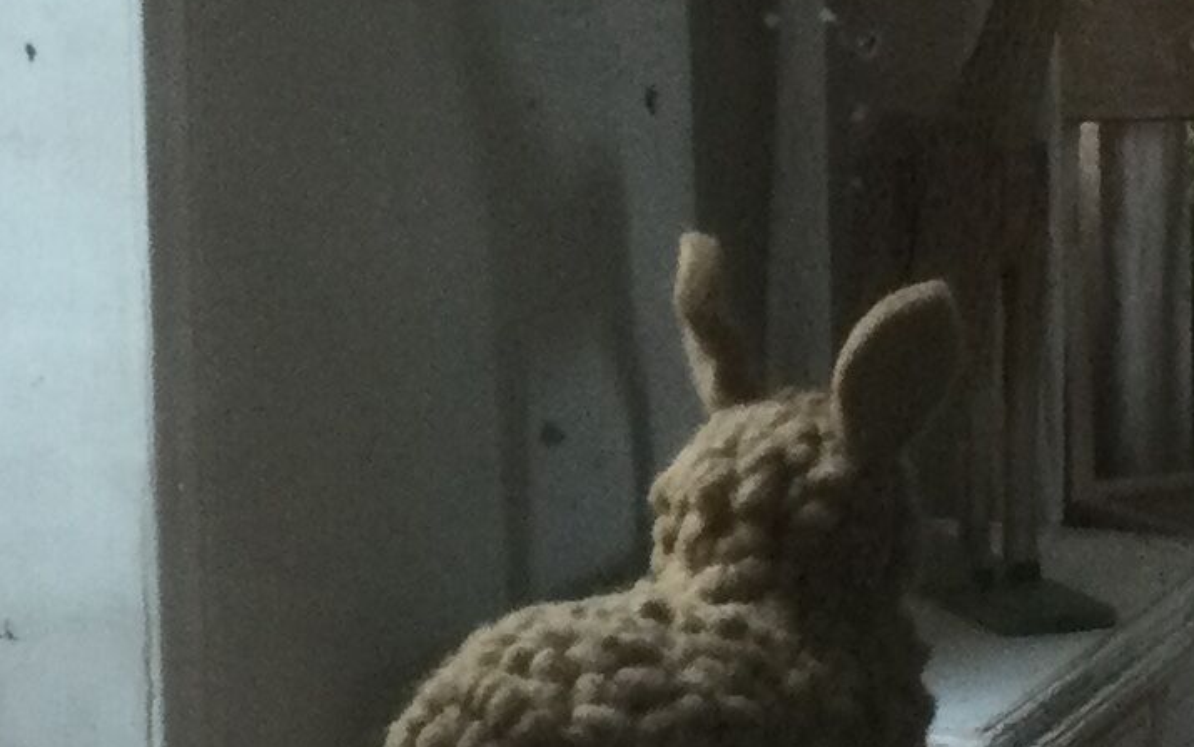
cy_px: 206
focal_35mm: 150
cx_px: 414
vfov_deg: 8.7
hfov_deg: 13.9
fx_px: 4881
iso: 100
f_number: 2.4
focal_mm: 3.3
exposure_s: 1/33
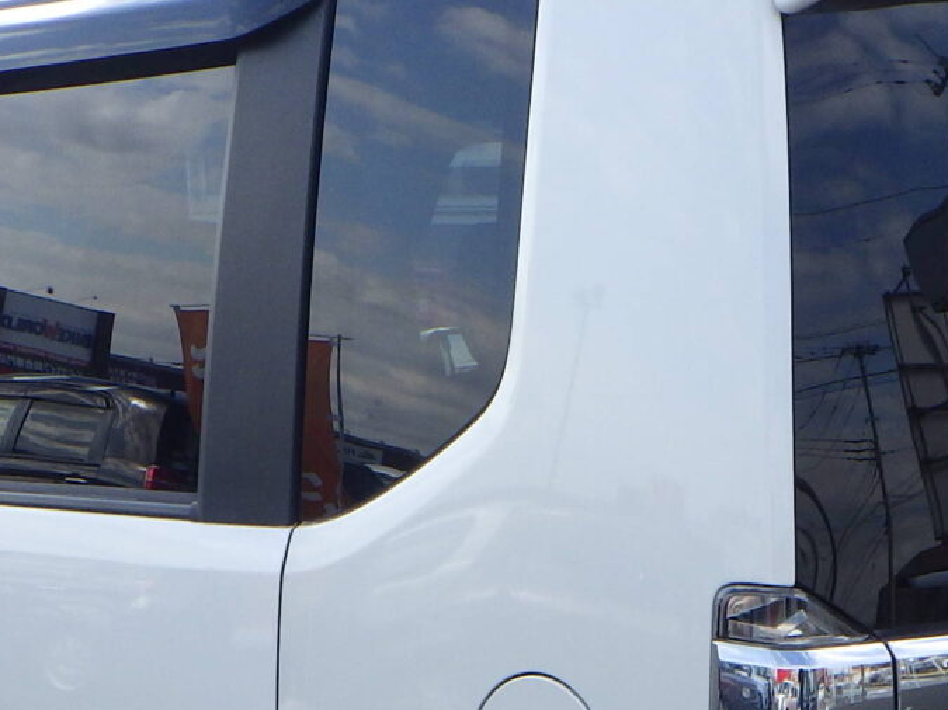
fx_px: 2327
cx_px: 618
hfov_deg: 22.9
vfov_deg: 16.7
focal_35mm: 85
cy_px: 819
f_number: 4.2
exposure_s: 1/400
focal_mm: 5
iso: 125
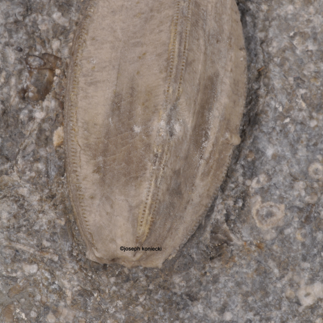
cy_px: 106
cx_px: 162
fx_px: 1225
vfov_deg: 15.0
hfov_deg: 15.0
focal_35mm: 116
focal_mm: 60
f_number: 40
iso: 200
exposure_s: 1/8
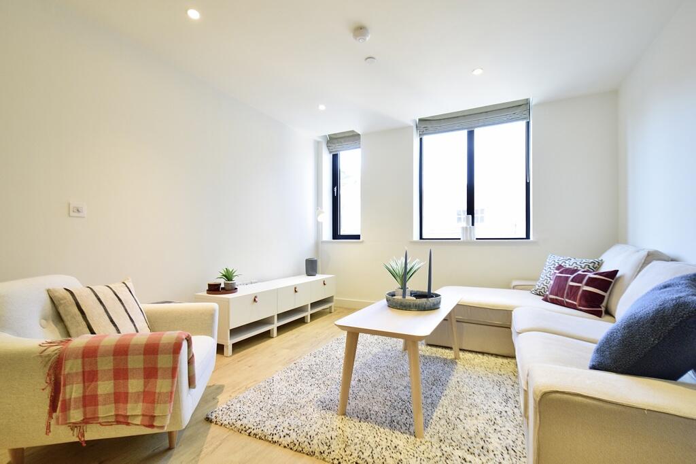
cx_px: 348
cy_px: 232
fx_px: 290
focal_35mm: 15
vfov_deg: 77.3
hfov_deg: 100.4
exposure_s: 1/80
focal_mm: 10
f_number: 3.5
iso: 800
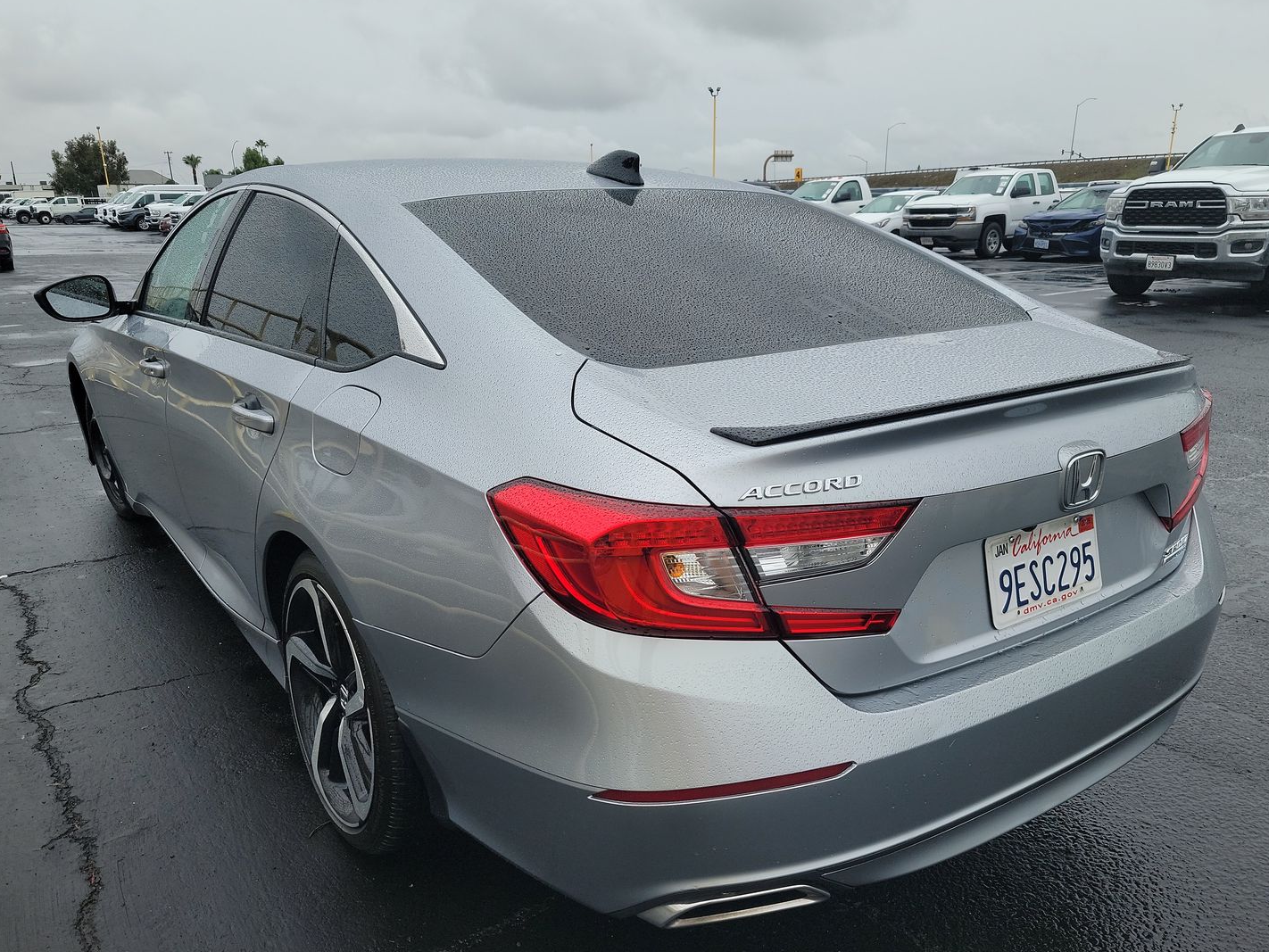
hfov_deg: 65.3
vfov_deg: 51.3
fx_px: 990
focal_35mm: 27
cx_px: 637
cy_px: 509
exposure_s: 1/426
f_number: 1.8
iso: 50
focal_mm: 6.7
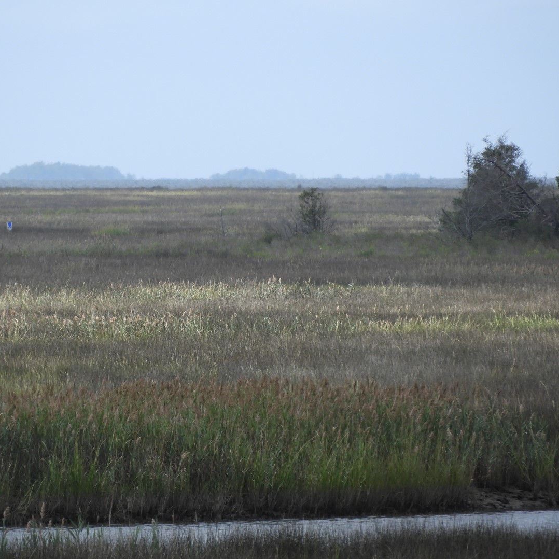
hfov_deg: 1.6
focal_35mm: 1063
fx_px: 19421
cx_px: 187
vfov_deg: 1.6
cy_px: 280
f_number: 5.6
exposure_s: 1/400
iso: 100
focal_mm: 161.2
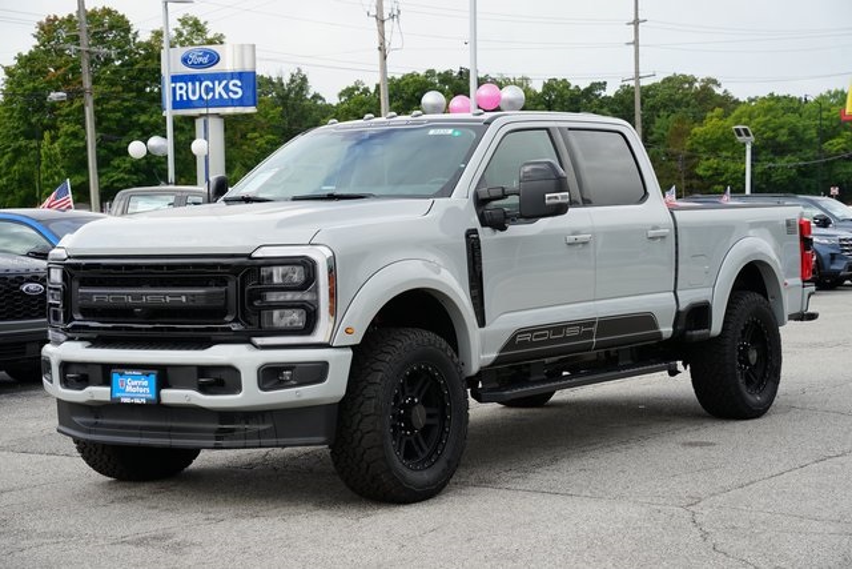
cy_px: 284
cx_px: 426
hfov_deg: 28.8
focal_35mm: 70
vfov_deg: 19.5
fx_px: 1657
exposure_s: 1/100
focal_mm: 70
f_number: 9
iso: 100
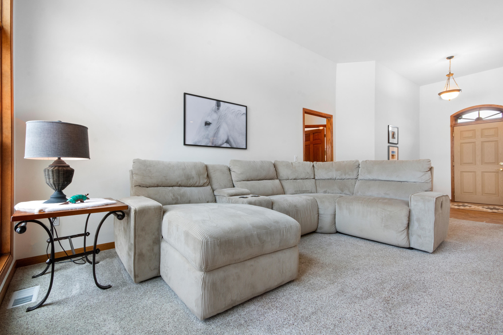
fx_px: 241
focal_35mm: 17
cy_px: 168
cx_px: 252
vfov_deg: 69.7
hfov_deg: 92.4
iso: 800
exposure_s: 1/5
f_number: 11
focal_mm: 11.5
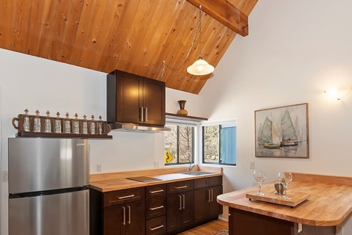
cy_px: 144
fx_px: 196
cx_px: 169
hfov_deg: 83.9
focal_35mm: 20
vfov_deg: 61.3
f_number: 8
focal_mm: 10
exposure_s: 1/30
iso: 400
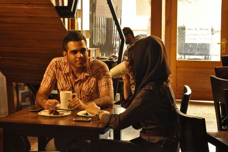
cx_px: 114
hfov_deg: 24.7
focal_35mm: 82
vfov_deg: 16.5
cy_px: 76
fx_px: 522
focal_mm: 55
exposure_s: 1/25
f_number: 10
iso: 3200
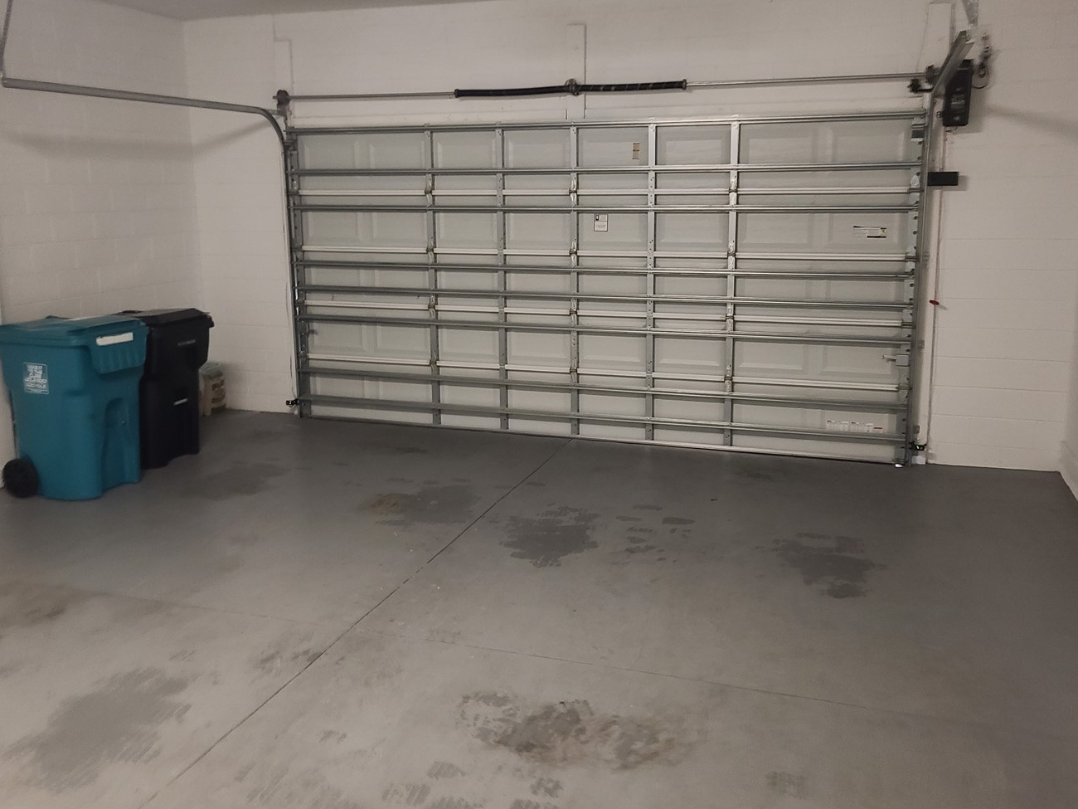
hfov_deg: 56.8
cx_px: 546
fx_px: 997
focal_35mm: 32
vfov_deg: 44.1
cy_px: 360
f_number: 1.8
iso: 640
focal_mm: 5.4
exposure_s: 1/24
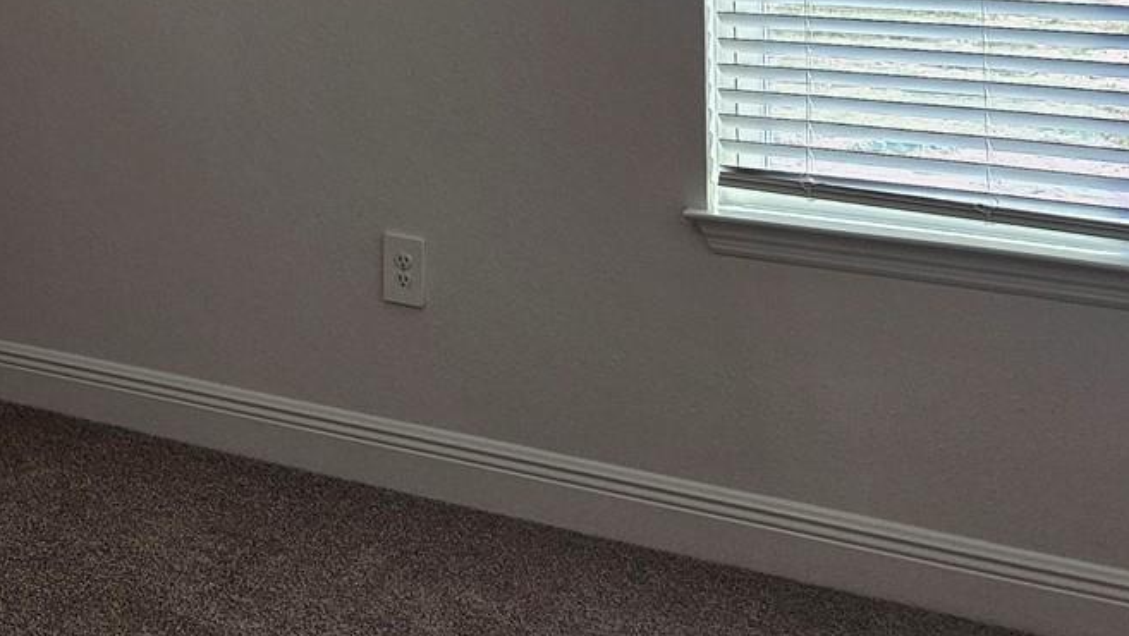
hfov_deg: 32.3
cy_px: -254
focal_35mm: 61
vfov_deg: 18.1
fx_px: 1827
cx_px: 76
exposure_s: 1/359
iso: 160
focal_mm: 5.4
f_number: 1.8
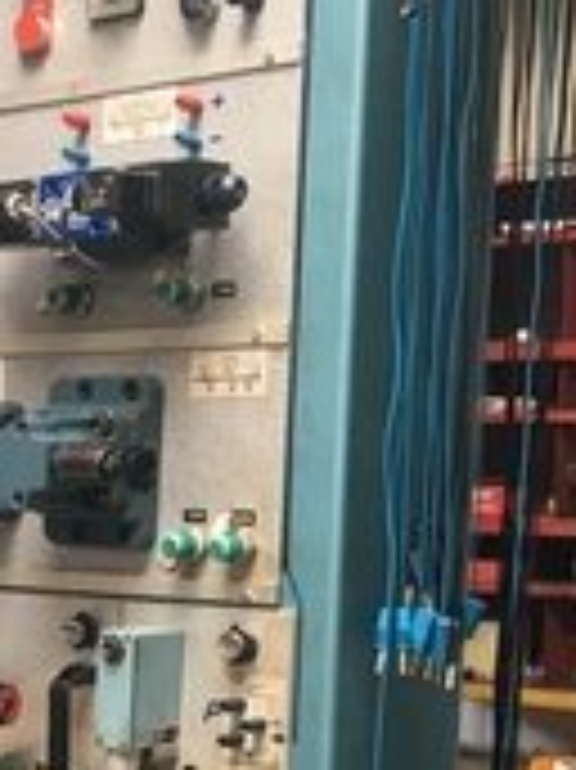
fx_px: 1888
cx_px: -200
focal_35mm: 85
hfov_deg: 16.3
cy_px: 761
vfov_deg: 22.2
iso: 40
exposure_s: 1/33
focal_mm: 4.15
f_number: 2.2
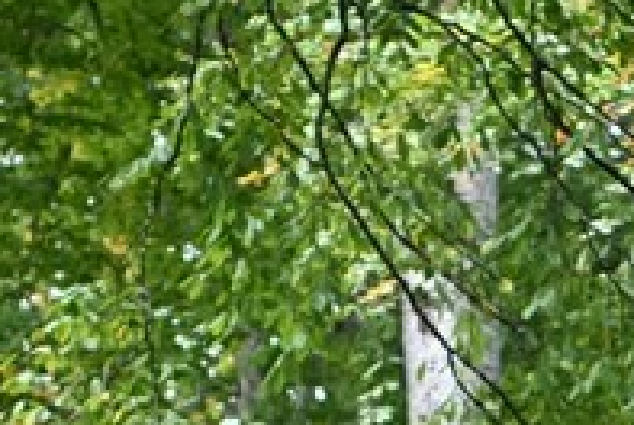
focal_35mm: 454
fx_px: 8007
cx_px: 743
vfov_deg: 3.0
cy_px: 1083
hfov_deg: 4.5
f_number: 2.8
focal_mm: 70
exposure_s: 1/200
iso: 400
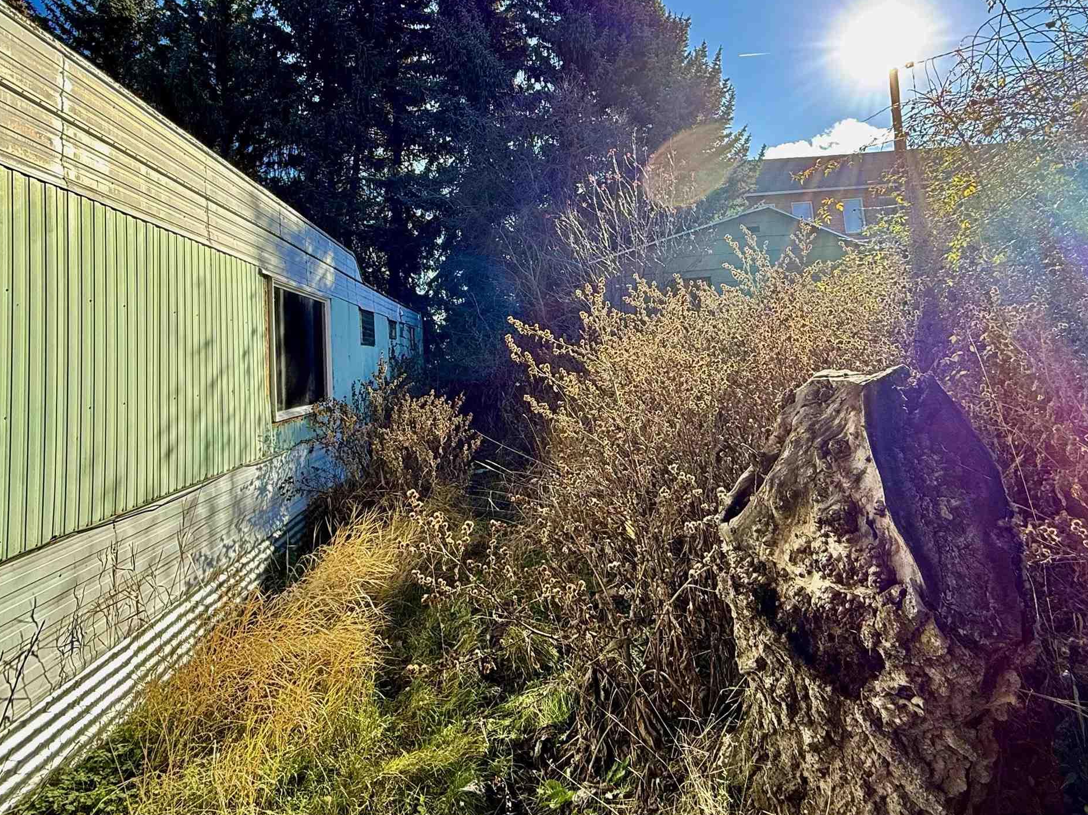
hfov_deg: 73.9
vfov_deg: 57.8
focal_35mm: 23
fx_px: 723
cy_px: 283
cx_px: 514
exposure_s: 1/433
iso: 64
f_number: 2.2
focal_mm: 2.22
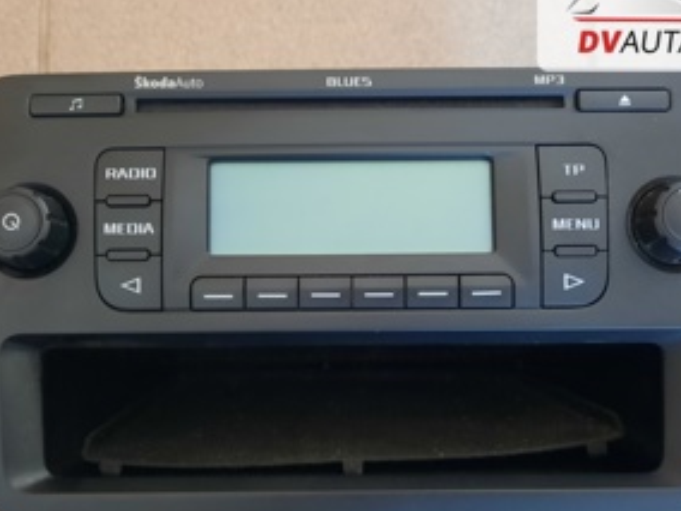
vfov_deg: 38.6
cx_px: 336
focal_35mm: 37
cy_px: 299
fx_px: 728
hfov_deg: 50.1
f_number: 2
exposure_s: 1/25
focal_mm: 4.6
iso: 640
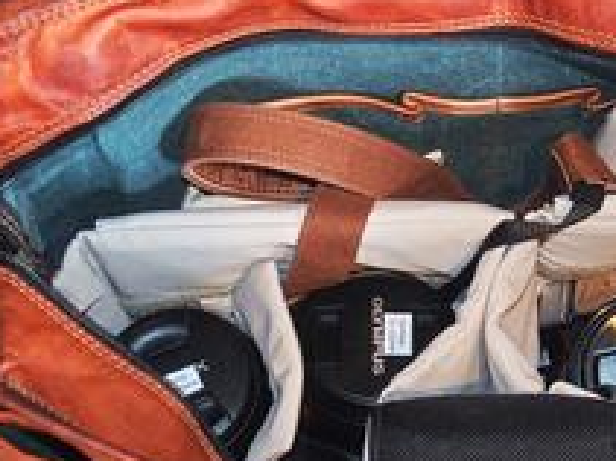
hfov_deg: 26.7
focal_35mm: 72
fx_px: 1281
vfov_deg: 20.4
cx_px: 461
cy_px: 233
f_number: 2.8
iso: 400
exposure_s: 1/40
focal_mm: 8.1
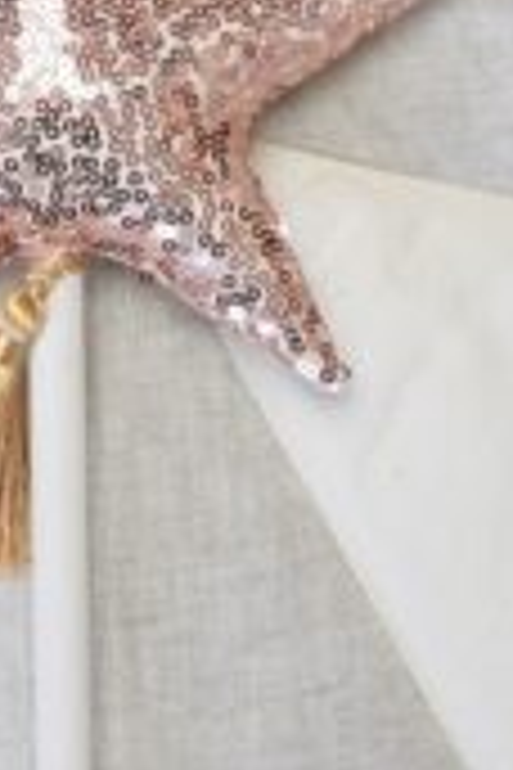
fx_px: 3462
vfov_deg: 12.7
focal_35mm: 162
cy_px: 324
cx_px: 22
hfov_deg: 8.4
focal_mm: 44
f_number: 4.5
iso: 1000
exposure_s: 1/100
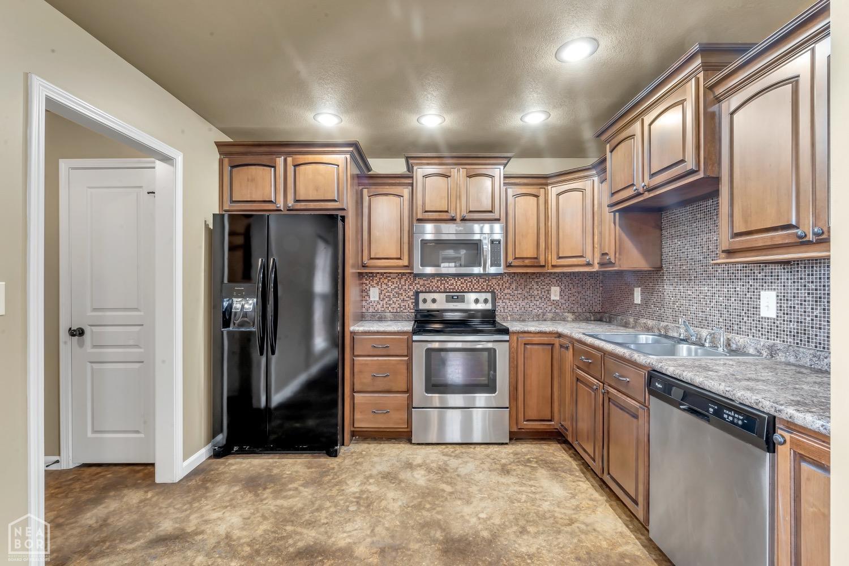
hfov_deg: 96.7
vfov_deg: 73.7
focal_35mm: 16
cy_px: 283
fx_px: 377
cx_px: 424
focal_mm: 16
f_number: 18
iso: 100
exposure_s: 10
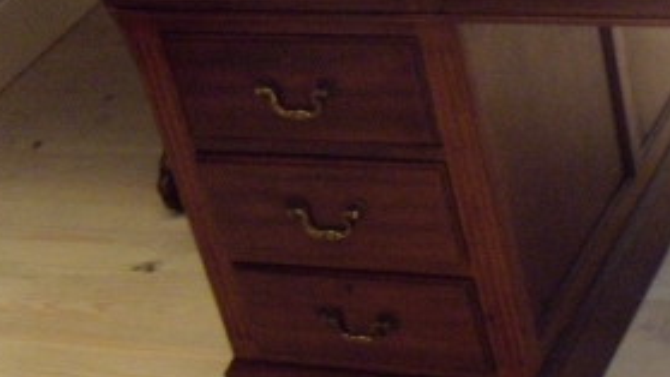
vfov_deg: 13.4
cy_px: 226
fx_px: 1599
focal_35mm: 90
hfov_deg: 22.3
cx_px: 752
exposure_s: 1/8
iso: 500
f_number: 3.6
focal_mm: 6.4
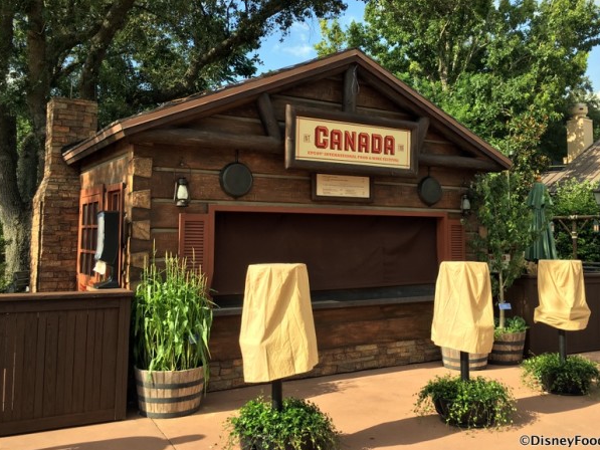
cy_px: 198
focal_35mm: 34
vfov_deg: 41.7
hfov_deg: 53.9
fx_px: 589
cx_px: 330
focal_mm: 4.15
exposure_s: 1/680
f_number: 2.2
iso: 25
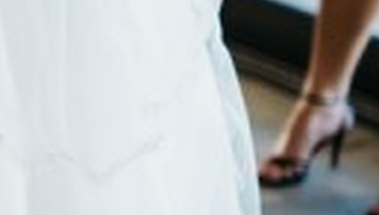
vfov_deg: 5.0
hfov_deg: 8.4
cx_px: -408
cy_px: -12
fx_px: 2446
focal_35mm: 243
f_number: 1.4
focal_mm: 50
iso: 400
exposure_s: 1/160
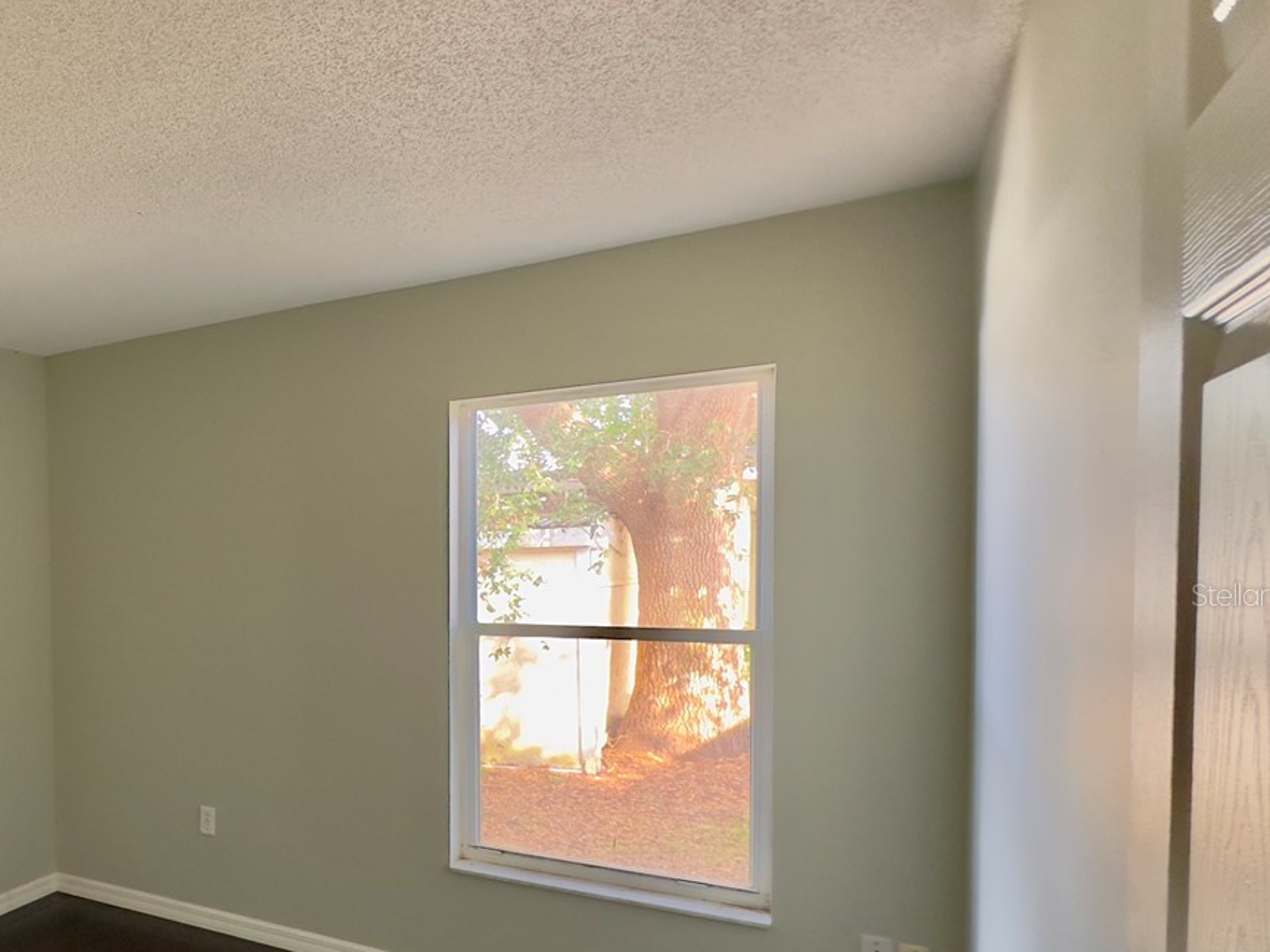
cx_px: 152
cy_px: 594
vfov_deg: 52.5
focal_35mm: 26
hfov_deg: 58.6
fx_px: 954
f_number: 2.2
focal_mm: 2.22
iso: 320
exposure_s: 1/60
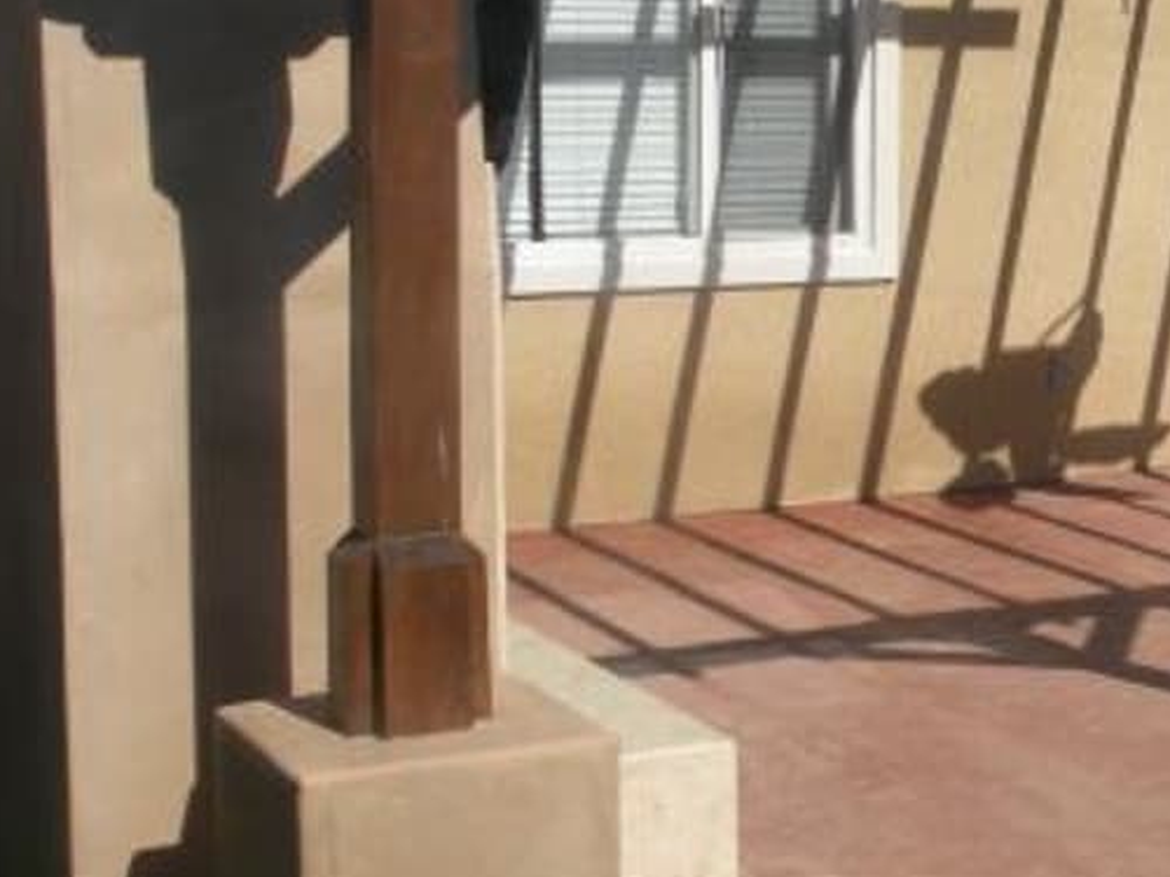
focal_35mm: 72
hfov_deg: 24.6
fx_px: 2434
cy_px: 154
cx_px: 1391
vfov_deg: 20.2
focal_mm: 4.7
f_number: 7.1
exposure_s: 1/324
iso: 64
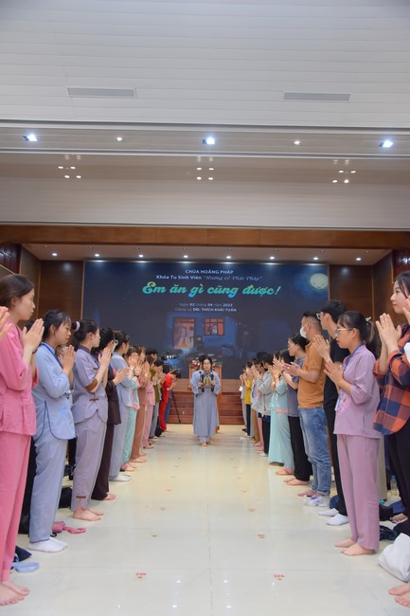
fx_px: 513
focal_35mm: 30
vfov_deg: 61.9
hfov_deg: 43.6
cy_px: 308
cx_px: 205
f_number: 5
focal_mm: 30
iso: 1250
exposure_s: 1/160
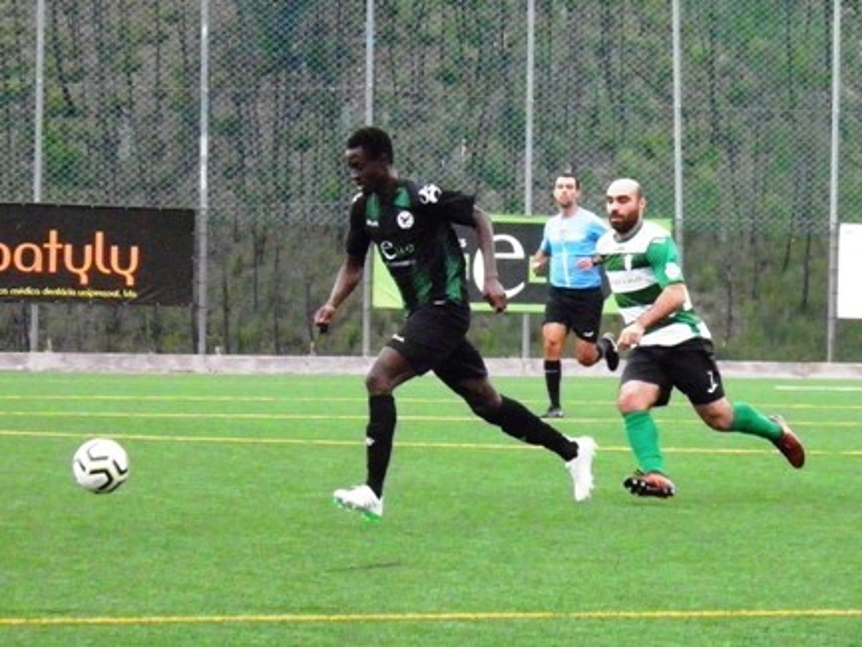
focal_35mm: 141
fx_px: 3512
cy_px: 324
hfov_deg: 14.0
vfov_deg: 10.5
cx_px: 431
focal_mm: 25.4
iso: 1000
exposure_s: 1/640
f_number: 4
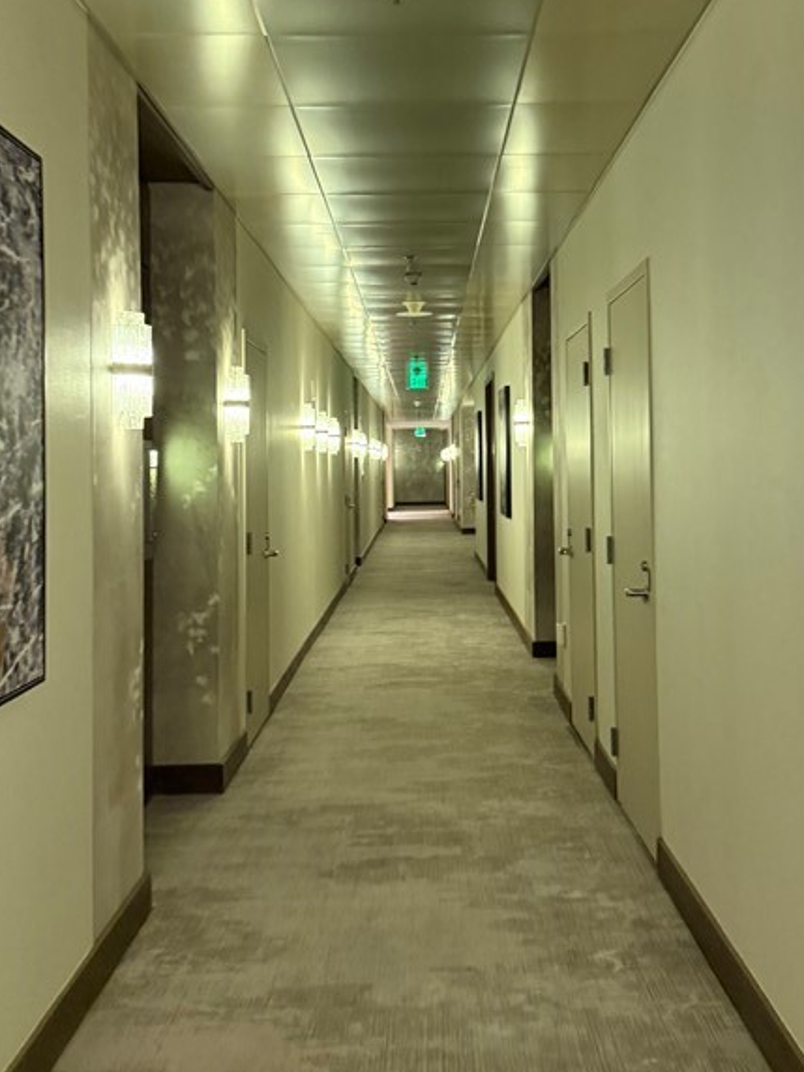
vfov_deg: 43.6
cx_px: 467
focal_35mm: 43
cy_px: 425
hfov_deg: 33.5
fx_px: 1332
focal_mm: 6.76
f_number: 1.78
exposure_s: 1/40
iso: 640
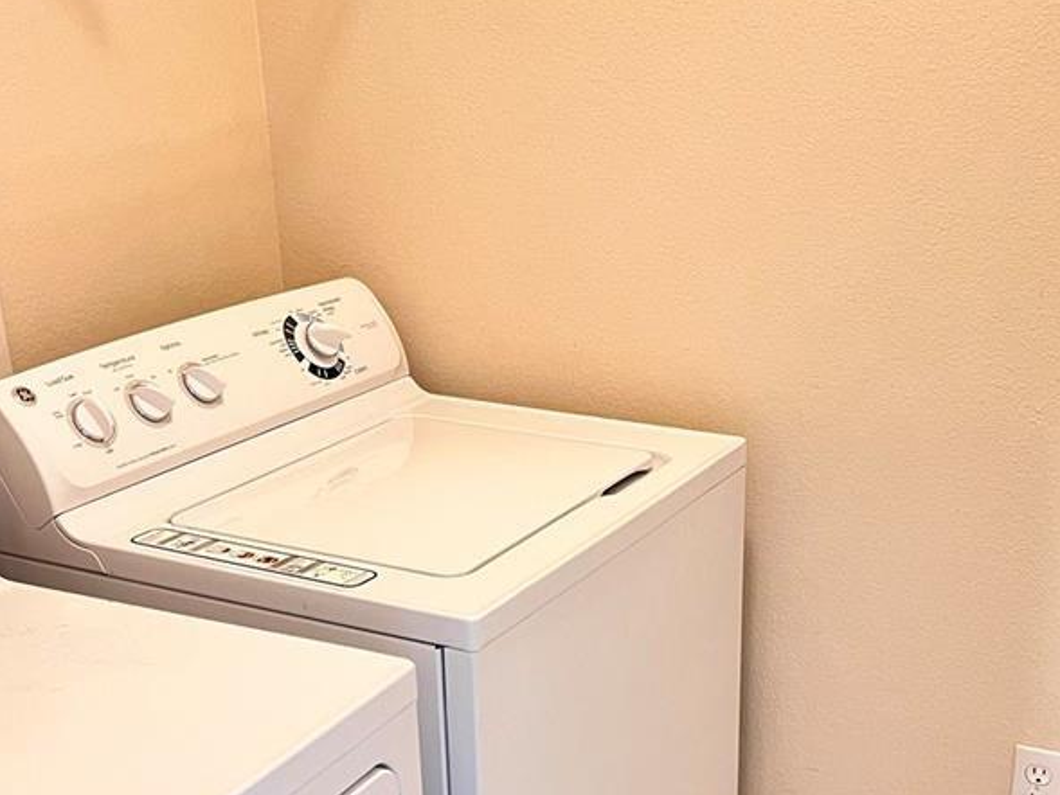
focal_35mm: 53
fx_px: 1623
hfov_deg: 36.1
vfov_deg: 27.2
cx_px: 606
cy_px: 595
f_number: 1.5
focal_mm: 5.7
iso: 500
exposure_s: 1/40
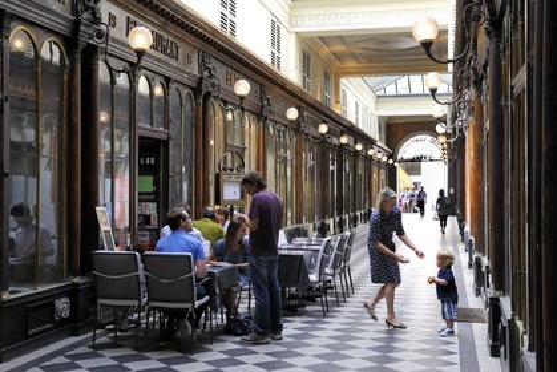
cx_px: 278
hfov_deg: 41.1
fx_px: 743
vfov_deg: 28.1
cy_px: 186
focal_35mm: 48
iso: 400
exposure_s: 1/60
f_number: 6.3
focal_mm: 48
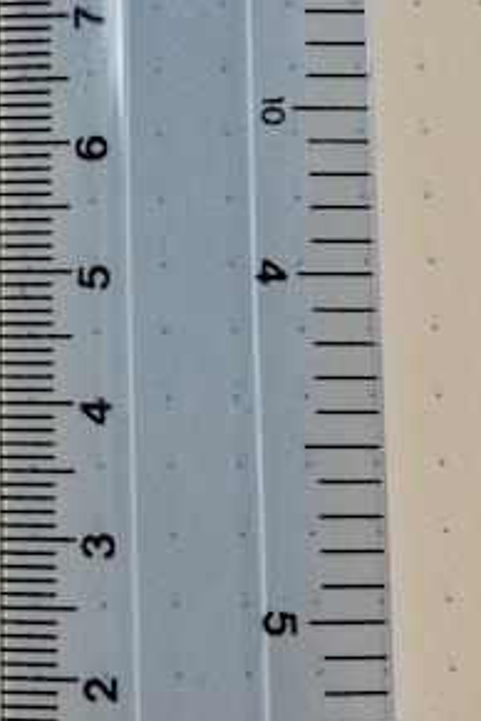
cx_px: -36
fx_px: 1403
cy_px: 290
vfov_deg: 28.8
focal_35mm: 70
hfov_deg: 18.8
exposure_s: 1/121
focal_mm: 3.99
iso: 64
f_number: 1.8
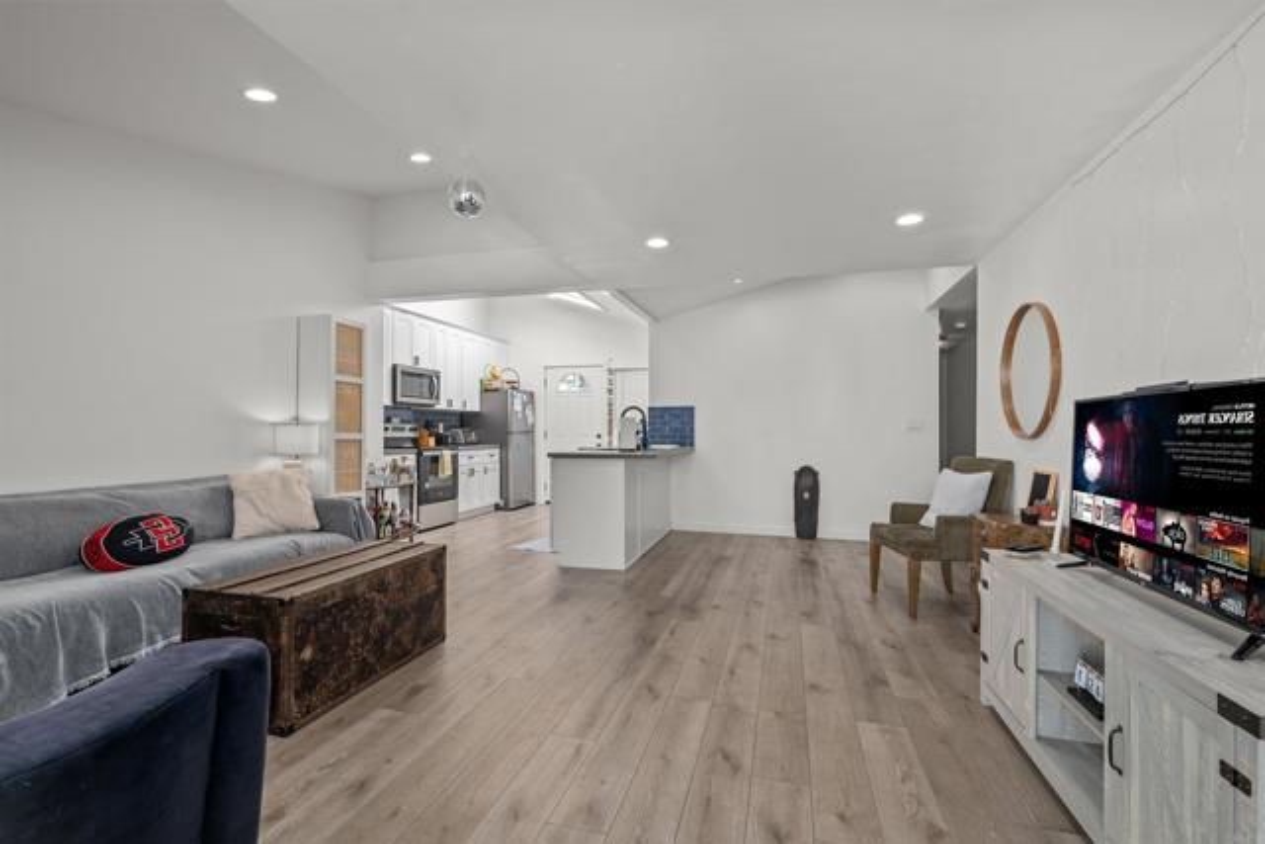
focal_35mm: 16
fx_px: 580
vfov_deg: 72.1
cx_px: 632
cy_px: 422
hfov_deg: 95.0
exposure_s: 1/5
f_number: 8
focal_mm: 16.5
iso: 100
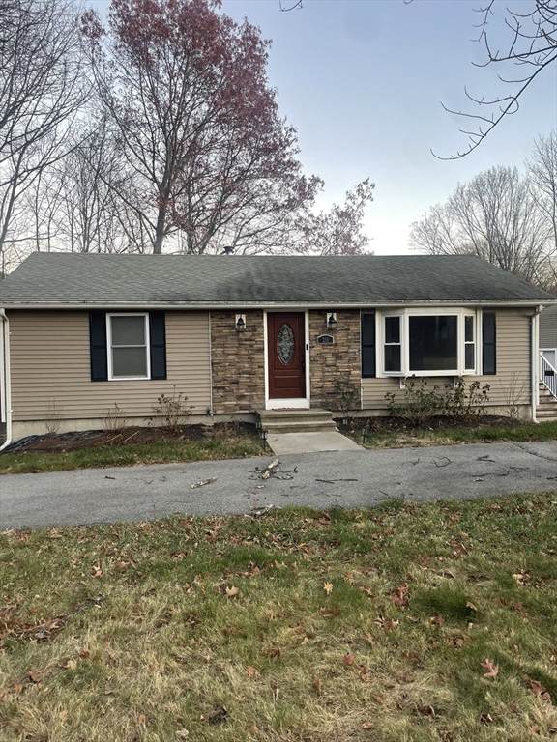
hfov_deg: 53.1
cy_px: 371
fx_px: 558
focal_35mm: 26
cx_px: 278
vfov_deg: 67.3
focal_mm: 4.2
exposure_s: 1/121
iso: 64
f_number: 1.6
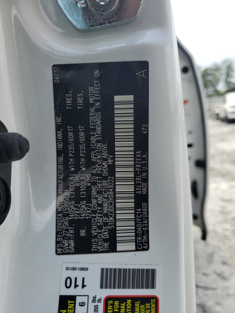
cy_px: 156
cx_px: 118
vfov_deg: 67.3
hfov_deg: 53.1
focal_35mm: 26
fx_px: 235
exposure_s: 1/1111
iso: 50
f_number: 1.5
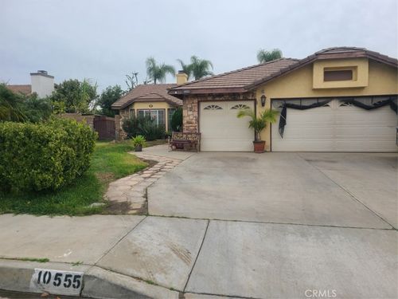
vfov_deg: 53.1
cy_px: 150
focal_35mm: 26
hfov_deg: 67.3
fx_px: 299
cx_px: 199
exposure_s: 1/1391
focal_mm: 5.4
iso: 40
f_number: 1.8
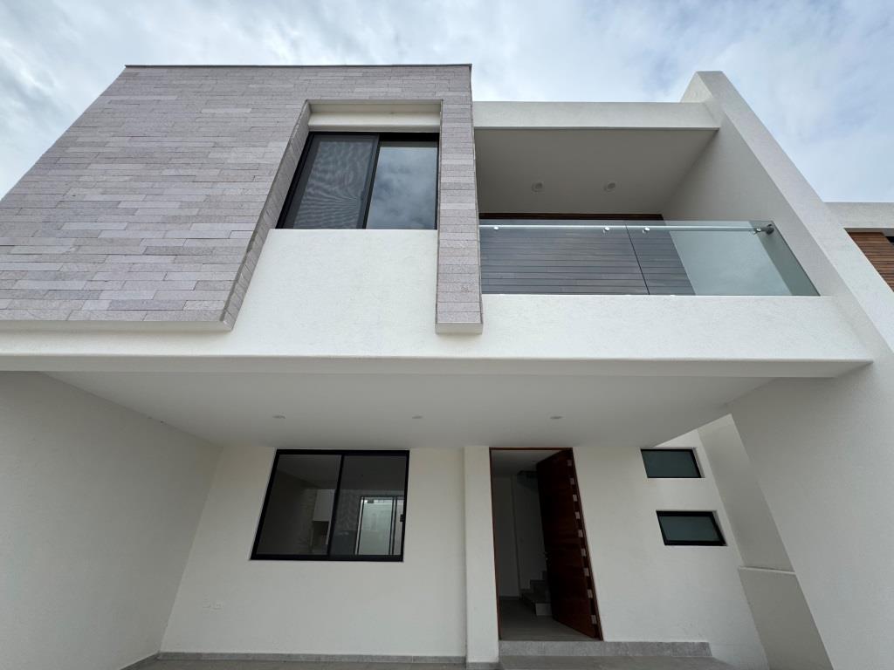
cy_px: 335
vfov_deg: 85.7
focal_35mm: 14
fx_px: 362
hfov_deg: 102.1
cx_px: 447
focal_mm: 2.22
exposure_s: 1/675
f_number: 2.2
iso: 50
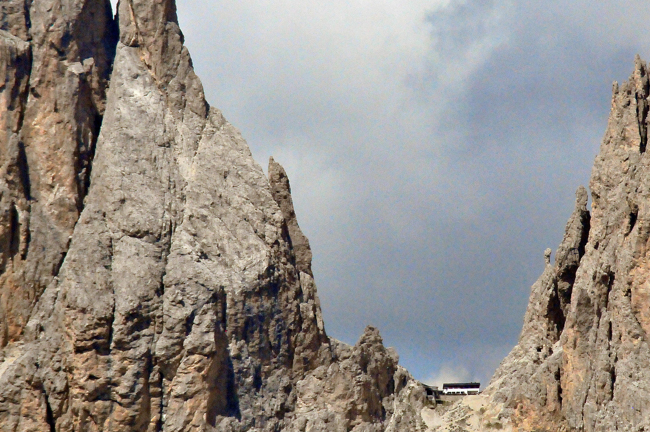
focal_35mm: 667
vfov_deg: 2.1
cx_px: 385
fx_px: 12027
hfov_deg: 3.1
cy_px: 197
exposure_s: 1/1600
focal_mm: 300
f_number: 14
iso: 3200
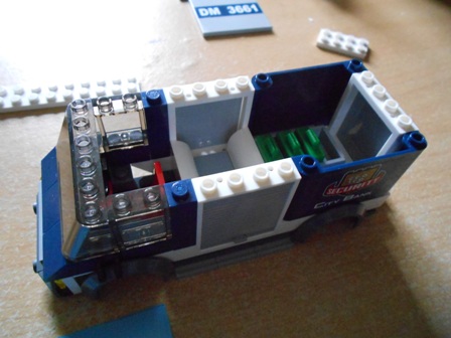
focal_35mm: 26
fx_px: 339
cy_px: 169
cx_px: 226
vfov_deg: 53.1
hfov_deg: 67.3
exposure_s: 1/6
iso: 800
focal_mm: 4.6
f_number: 3.2
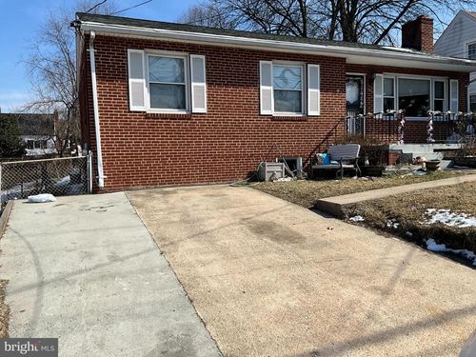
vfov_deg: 48.2
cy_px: 178
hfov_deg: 61.7
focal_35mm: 29
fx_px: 399
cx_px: 238
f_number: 1.8
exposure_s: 1/2427
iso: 25
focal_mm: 3
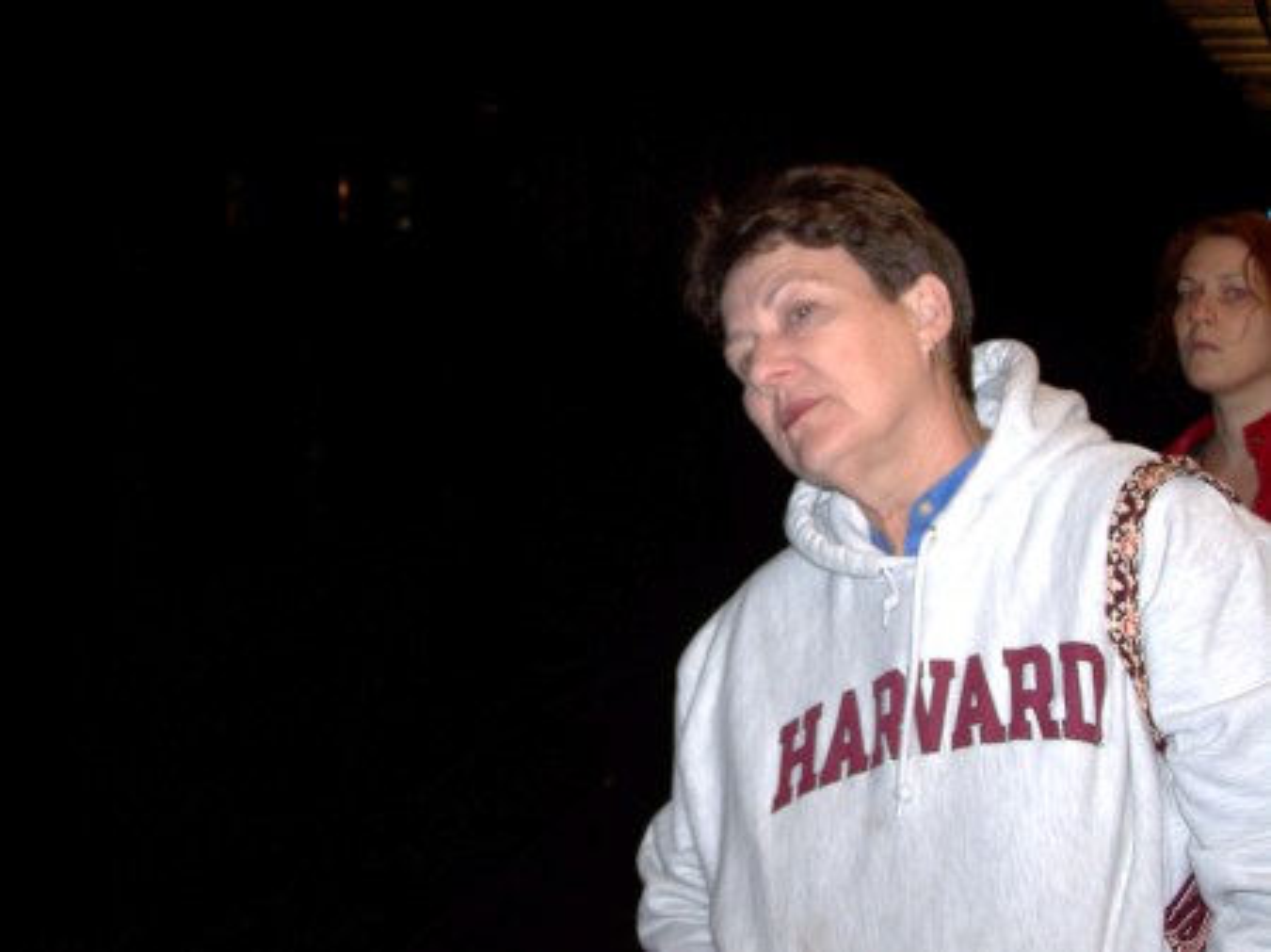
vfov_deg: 24.8
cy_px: 476
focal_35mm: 59
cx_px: 636
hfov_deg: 32.7
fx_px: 2165
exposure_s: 1/60
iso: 80
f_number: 3.1
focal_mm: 9.8
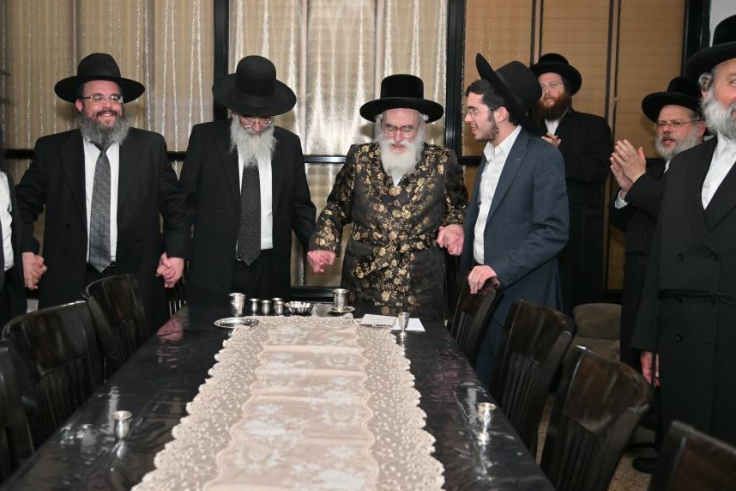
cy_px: 206
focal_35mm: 37
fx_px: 756
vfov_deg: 35.9
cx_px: 319
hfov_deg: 51.7
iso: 160
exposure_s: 1/200
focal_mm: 31
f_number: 4
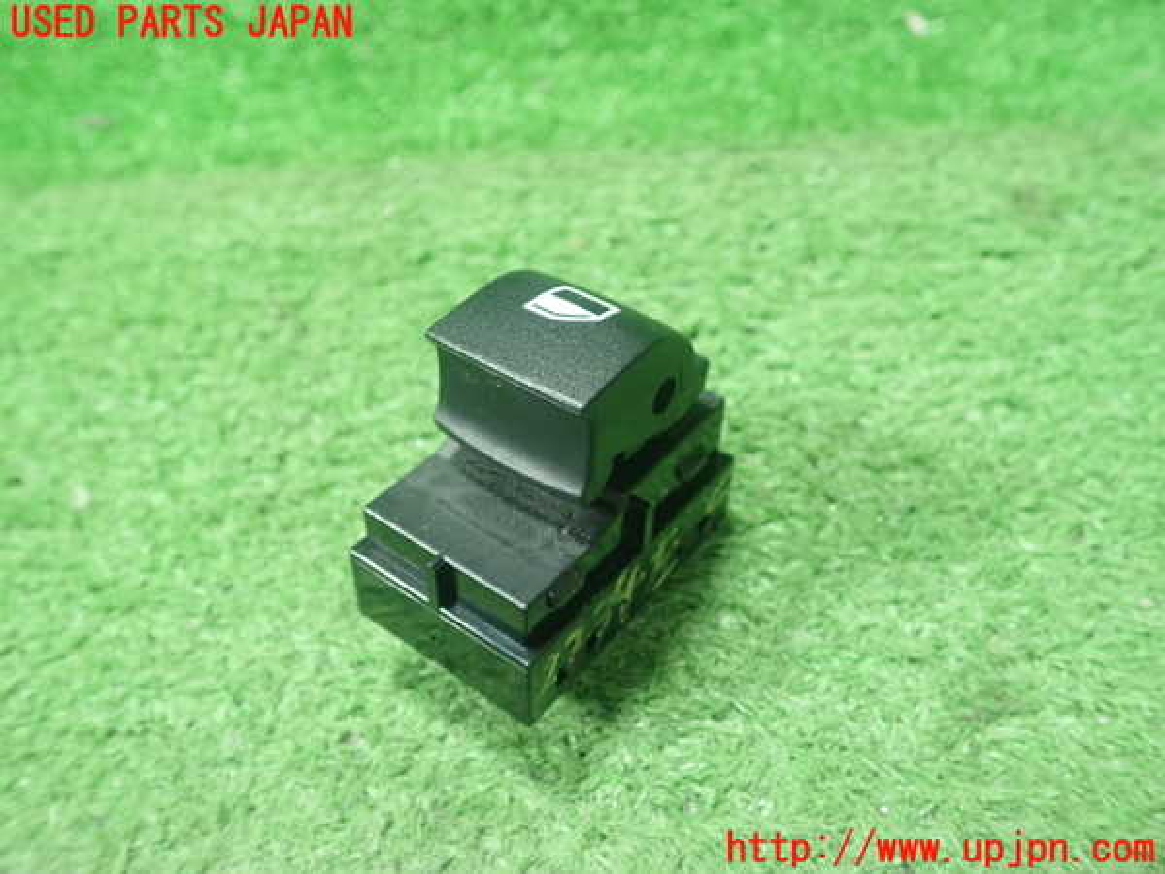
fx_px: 1010
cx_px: 582
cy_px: 437
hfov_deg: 60.0
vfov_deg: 46.8
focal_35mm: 30
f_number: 2.3
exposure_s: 1/125
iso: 800
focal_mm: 5.5
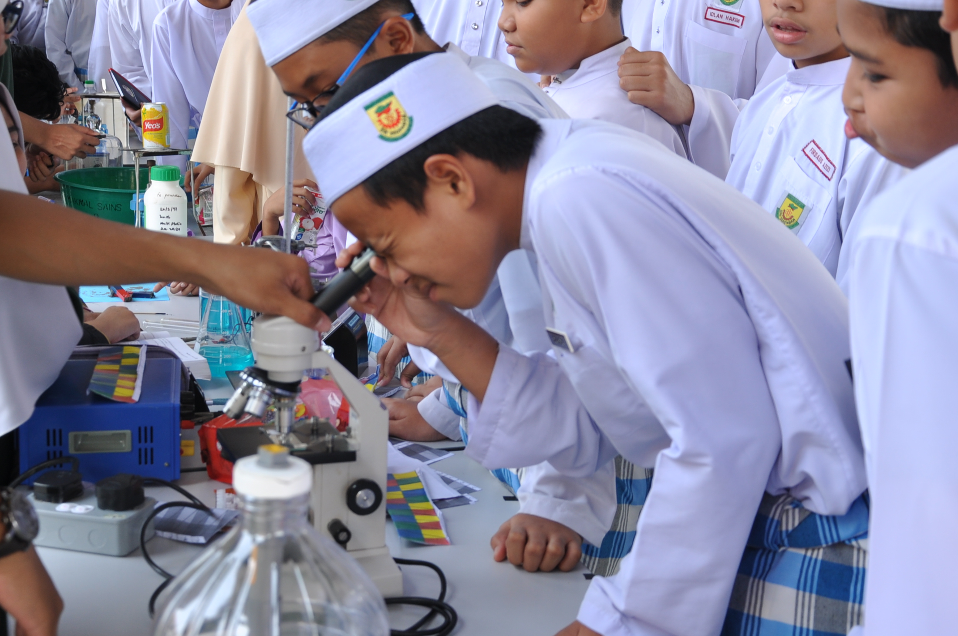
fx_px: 1515
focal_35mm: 57
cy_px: 263
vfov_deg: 23.7
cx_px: 538
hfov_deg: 35.0
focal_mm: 26
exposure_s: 1/100
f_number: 4
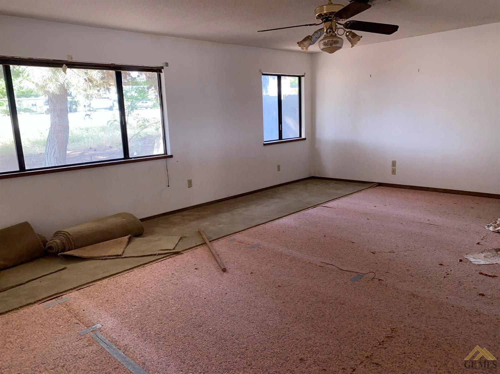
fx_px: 375
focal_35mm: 26
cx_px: 250
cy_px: 187
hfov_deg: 67.3
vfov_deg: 53.0
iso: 32
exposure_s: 1/75
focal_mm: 4.25
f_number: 1.8
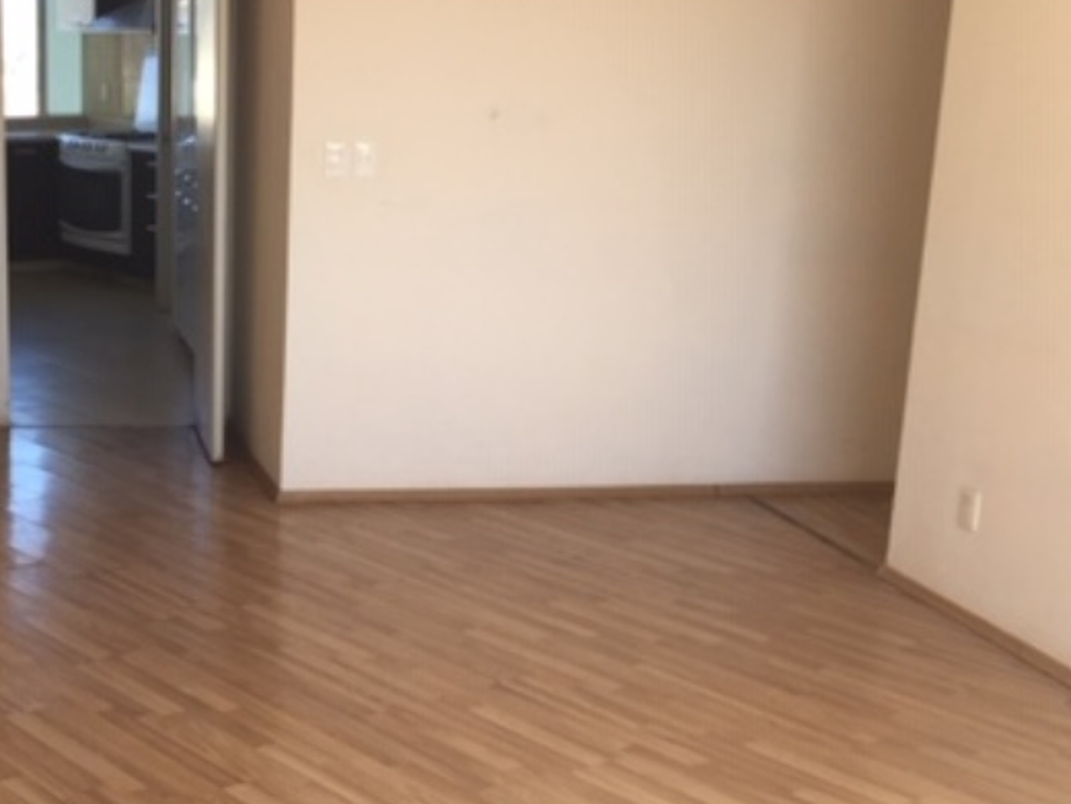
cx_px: 247
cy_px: 531
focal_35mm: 57
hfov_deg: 33.0
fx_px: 1764
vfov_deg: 25.5
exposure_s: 1/146
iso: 32
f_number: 2.2
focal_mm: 4.15
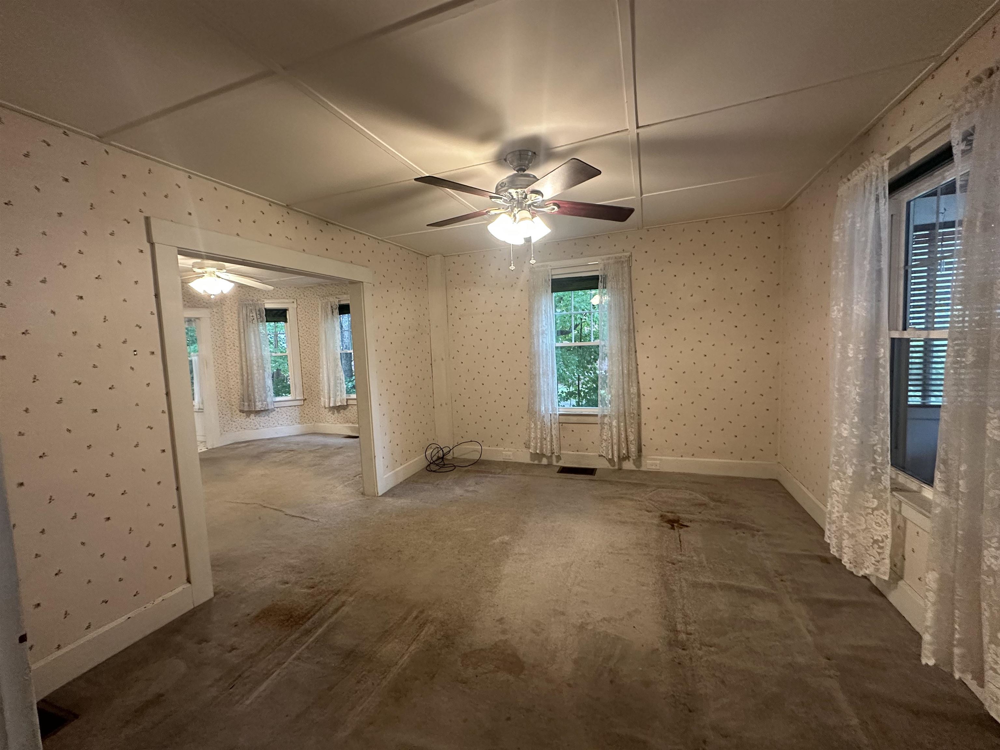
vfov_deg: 85.7
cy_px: 375
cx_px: 500
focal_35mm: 14
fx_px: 404
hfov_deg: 102.1
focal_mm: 2.22
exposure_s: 1/60
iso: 500
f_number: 2.2
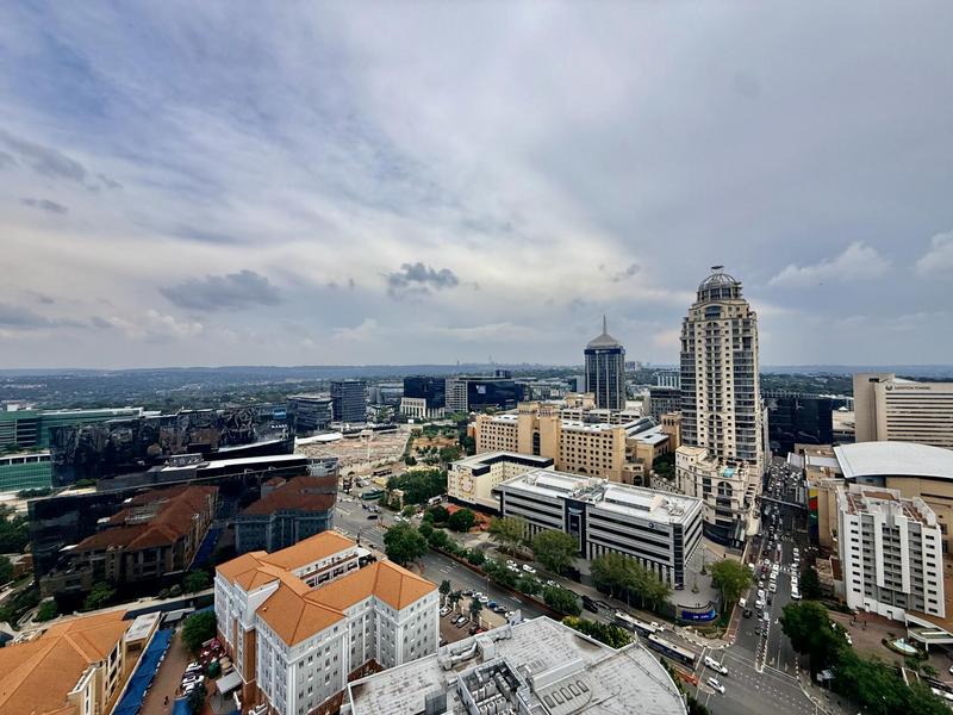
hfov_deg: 102.1
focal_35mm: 14
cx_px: 476
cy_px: 358
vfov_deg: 85.7
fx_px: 385
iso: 50
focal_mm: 2.22
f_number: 2.2
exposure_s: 1/2611
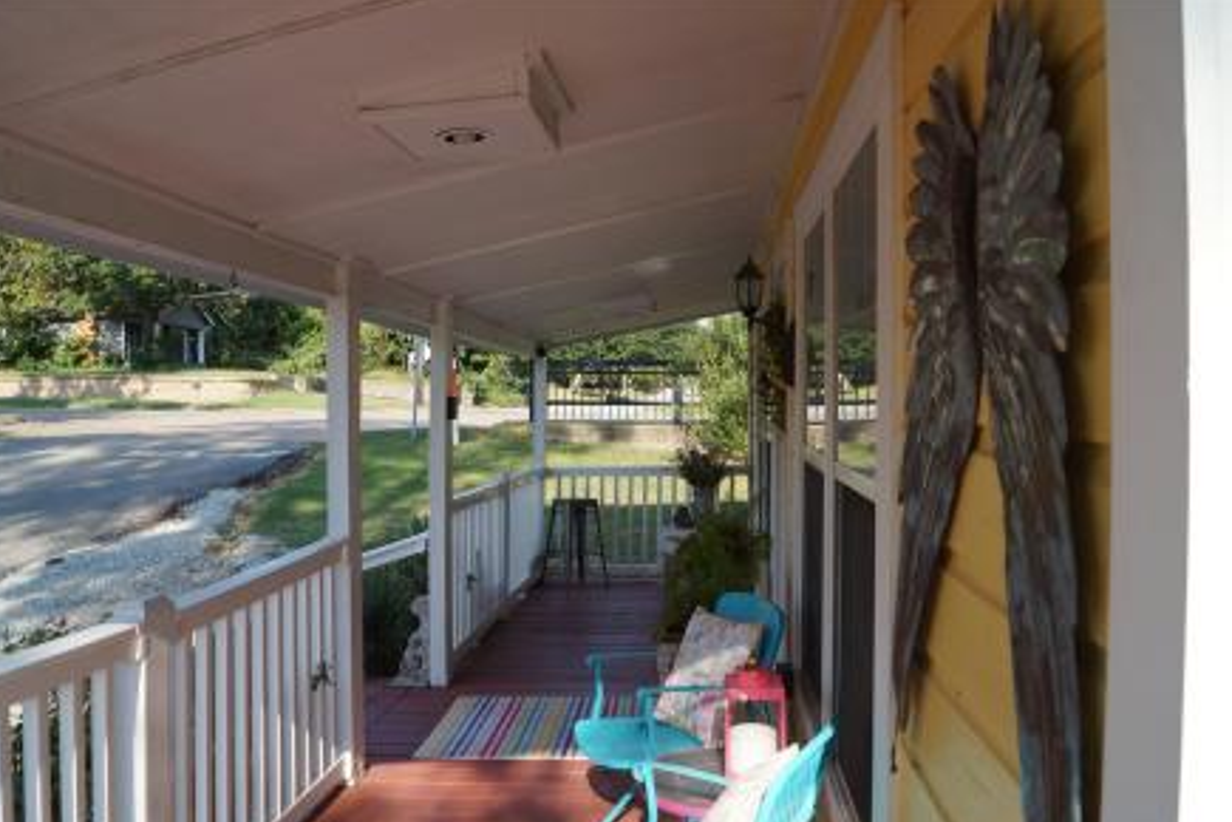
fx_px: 958
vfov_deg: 46.4
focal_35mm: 28
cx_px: 616
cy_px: 414
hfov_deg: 65.5
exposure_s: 1/160
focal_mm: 18
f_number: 6.3
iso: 100
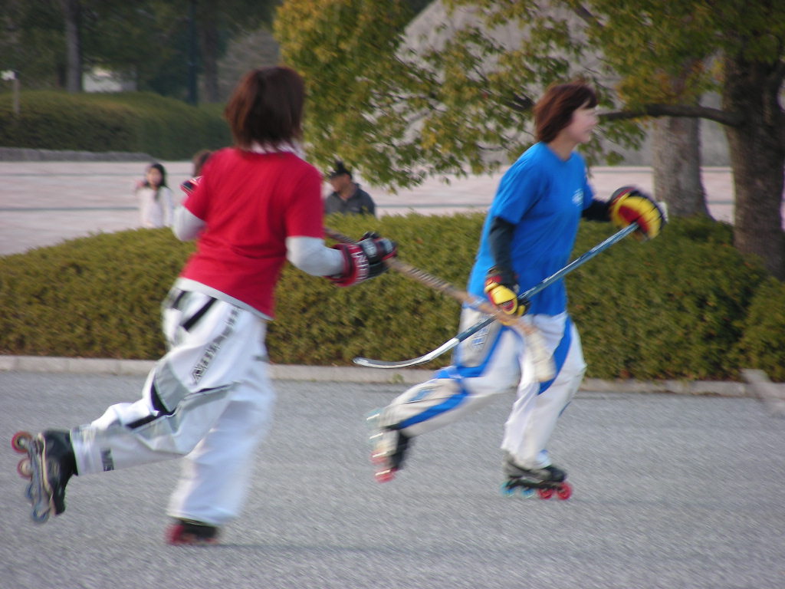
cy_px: 294
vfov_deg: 3.9
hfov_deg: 5.2
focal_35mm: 380
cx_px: 392
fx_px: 8617
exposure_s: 1/60.2
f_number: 3.5
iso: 50
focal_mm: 63.3
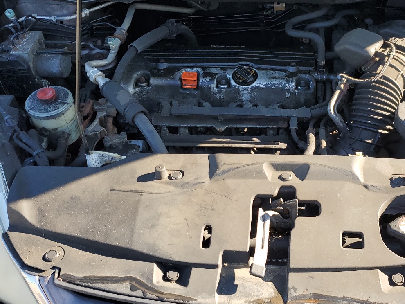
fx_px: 492
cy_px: 122
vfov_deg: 34.3
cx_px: 284
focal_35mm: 42
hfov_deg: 43.9
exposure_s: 1/357
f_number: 1.5
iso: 50
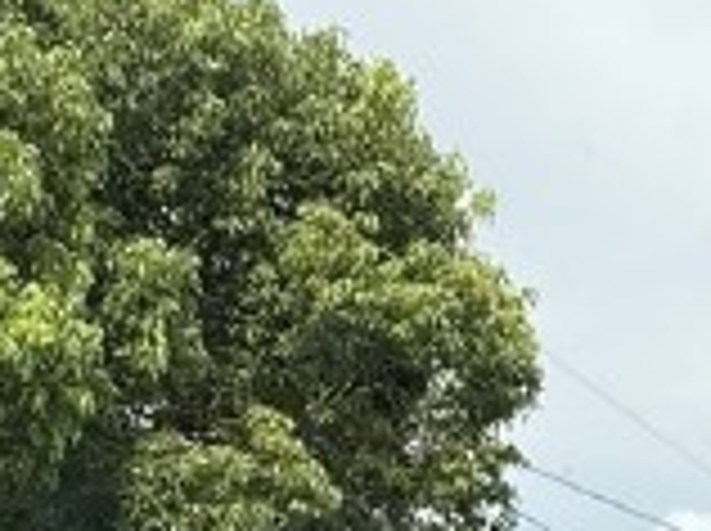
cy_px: 1089
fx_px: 1866
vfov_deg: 13.6
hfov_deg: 20.6
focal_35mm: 91
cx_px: 765
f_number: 2.2
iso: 50
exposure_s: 1/1087
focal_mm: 2.22
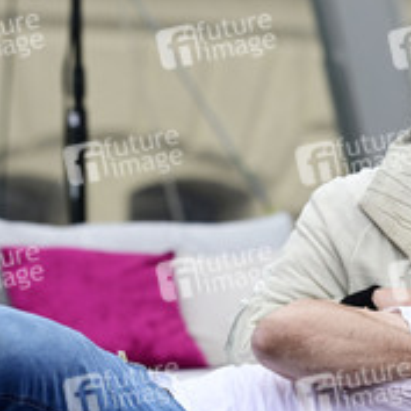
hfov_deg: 6.0
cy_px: 216
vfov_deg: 6.0
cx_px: 387
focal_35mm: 292
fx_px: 3922
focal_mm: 135
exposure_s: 1/500
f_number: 4.5
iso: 640
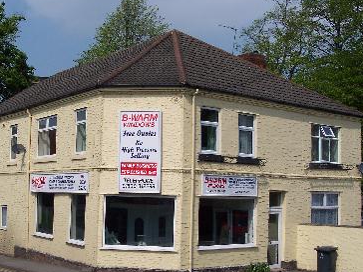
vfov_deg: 27.4
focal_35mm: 53
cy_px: 161
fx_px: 555
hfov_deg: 36.2
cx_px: 172
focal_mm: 8
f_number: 4.8
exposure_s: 1/1000
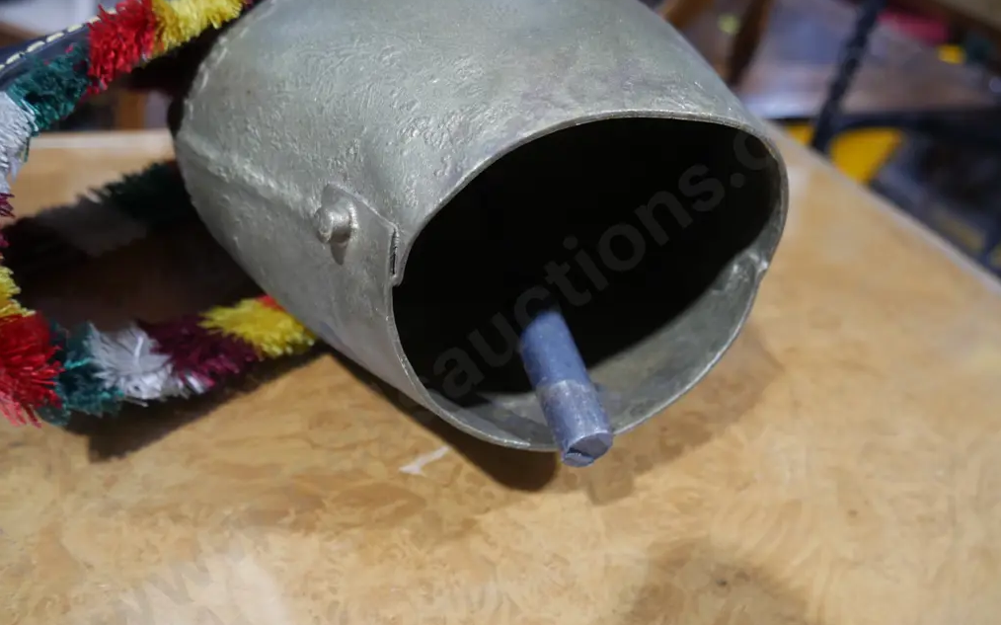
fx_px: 818
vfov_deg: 41.8
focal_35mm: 30
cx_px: 503
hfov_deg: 62.9
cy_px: 335
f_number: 3.5
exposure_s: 1/60
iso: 640
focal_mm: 14
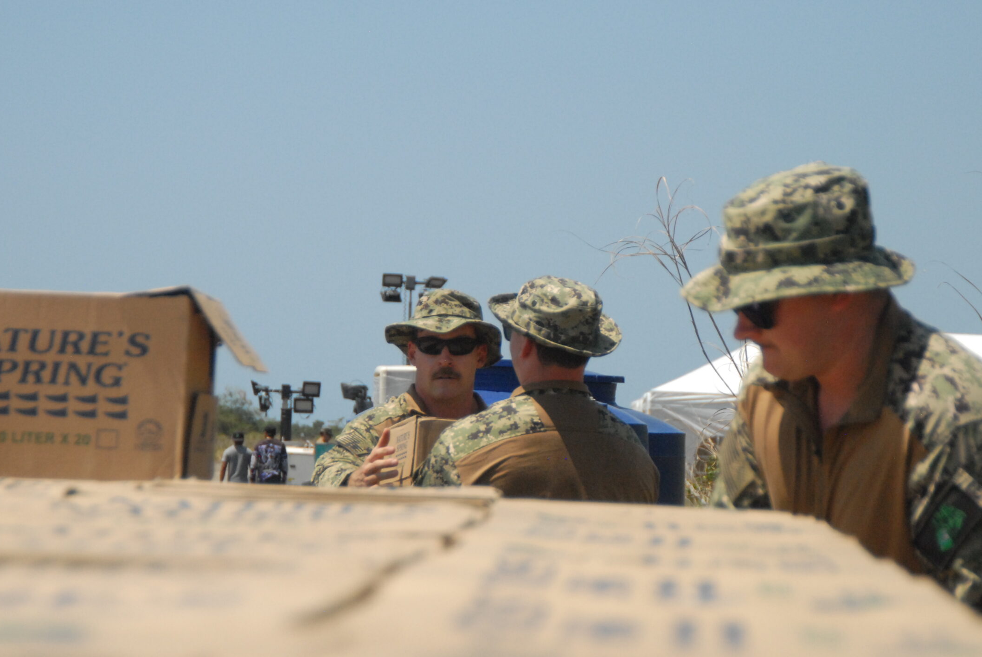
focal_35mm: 127
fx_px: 3468
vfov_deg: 10.8
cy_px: 349
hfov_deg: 16.1
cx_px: 546
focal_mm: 70
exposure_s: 1/4000
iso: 800
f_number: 5.3
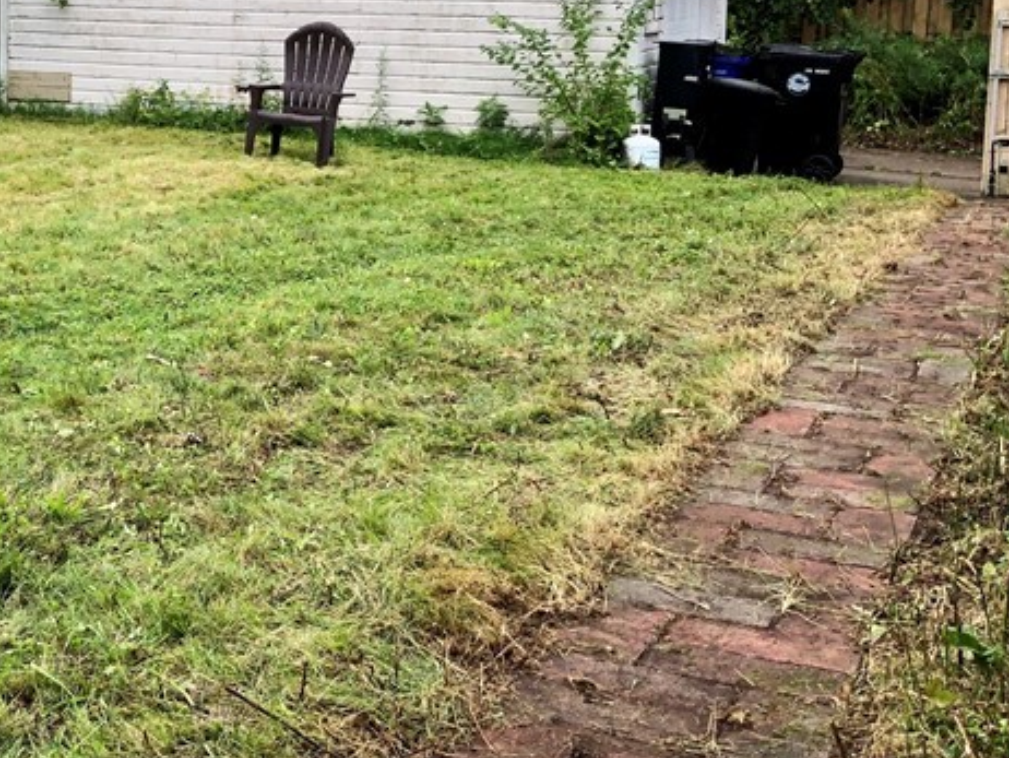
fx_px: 1808
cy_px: 218
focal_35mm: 62
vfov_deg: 23.5
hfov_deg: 30.0
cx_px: 129
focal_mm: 3.99
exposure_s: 1/129
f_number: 1.8
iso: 20
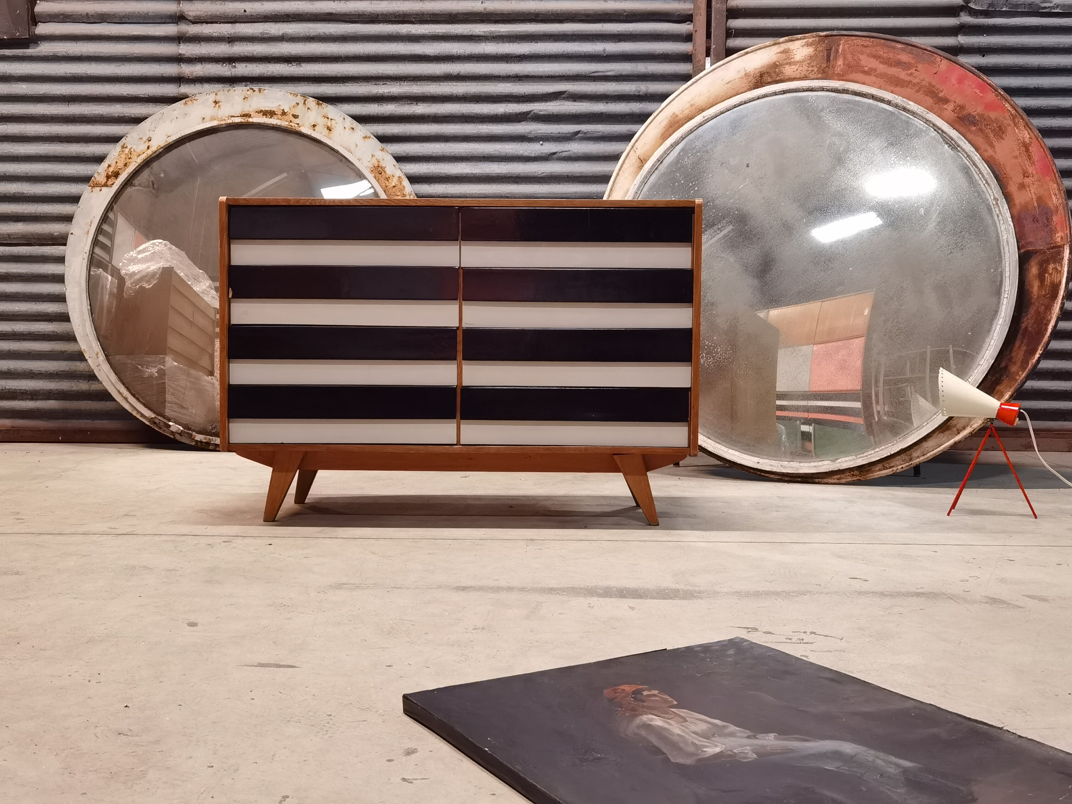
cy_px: 402
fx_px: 1115
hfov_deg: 51.4
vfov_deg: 39.7
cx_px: 536
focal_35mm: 36
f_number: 1.9
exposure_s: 1/20
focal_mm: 6.71
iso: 1000
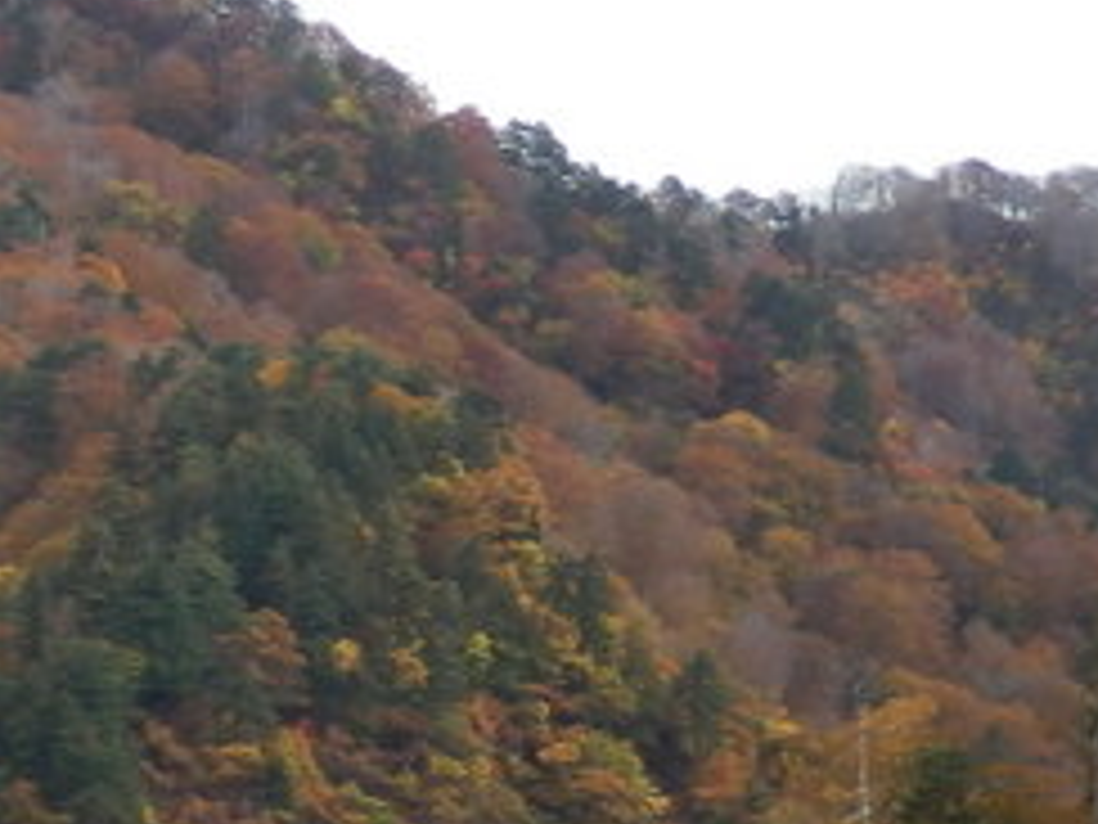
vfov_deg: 5.5
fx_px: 8596
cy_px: 680
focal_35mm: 271
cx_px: -634
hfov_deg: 7.2
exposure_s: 1/200
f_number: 4.4
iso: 80
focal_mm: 11.9
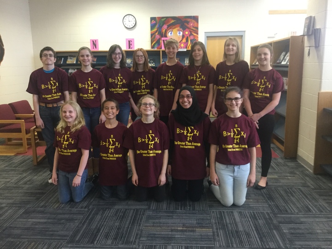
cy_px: 124
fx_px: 297
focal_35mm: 31
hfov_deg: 58.4
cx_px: 166
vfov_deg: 45.4
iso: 160
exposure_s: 1/30
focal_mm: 3.3
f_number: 2.4
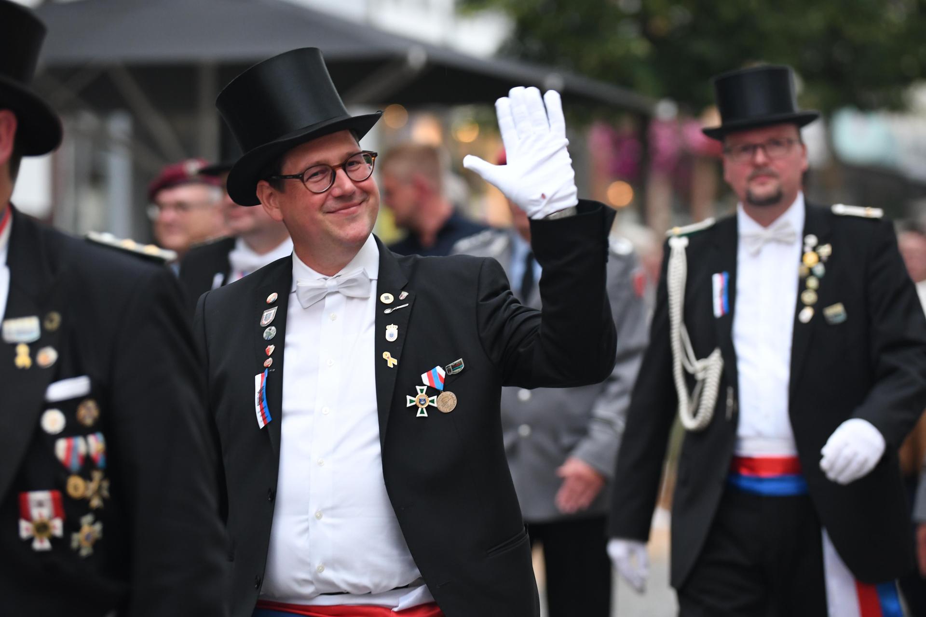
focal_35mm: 150
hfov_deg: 13.7
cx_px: 463
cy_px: 308
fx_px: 3858
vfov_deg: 9.1
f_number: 2.2
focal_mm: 100
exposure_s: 1/160
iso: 1000
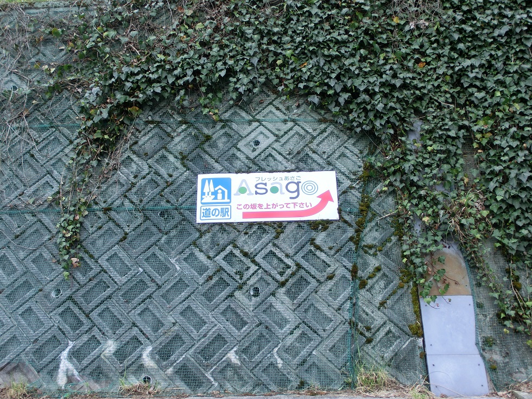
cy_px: 200
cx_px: 266
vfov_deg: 28.6
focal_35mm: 51
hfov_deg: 37.5
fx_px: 784
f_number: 4.4
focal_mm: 9.09
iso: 100
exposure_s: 1/320
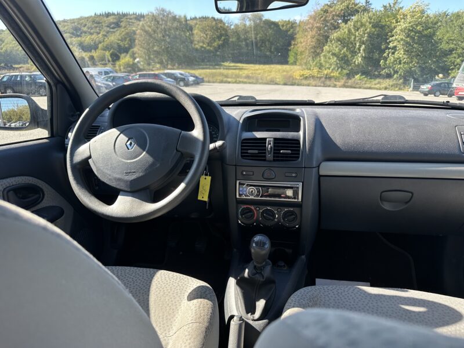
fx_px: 322
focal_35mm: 24
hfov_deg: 71.6
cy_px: 174
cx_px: 232
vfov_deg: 56.8
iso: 80
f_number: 1.78
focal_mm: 6.86
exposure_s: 1/389
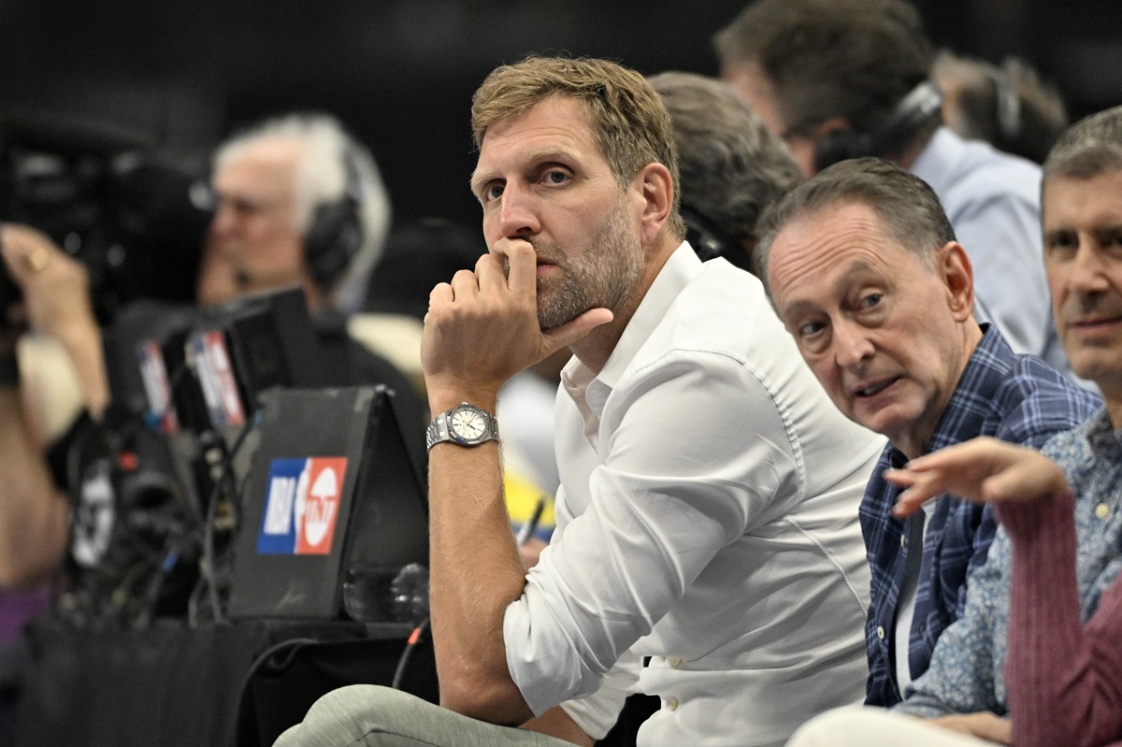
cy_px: 374
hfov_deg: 4.6
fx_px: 14019
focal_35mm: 450
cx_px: 561
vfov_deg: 3.1
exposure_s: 1/2000
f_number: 3.2
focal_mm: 300
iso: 3200
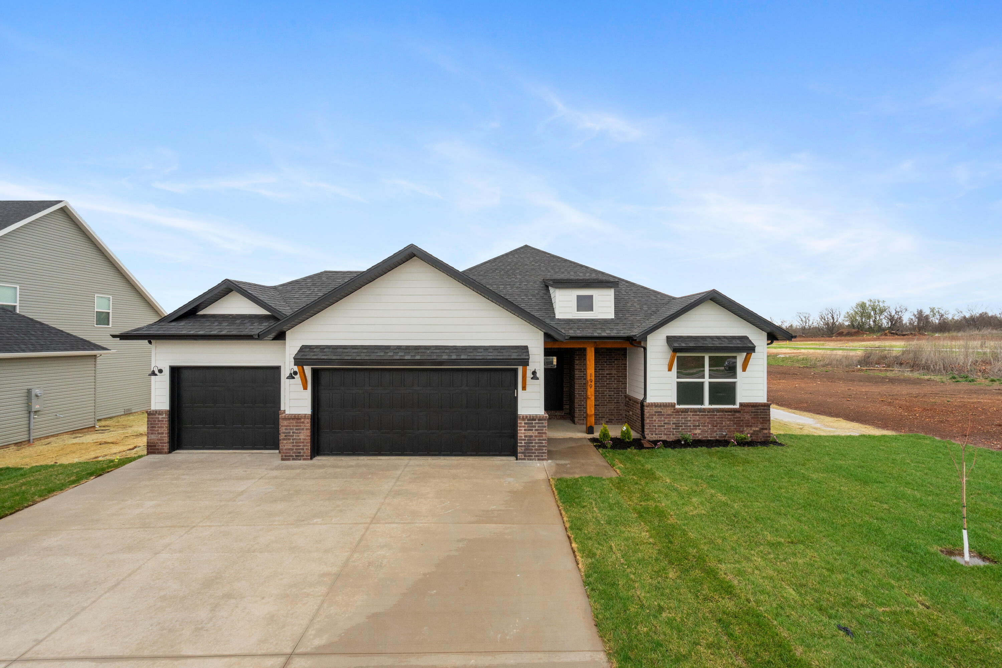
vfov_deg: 73.7
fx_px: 445
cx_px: 501
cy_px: 334
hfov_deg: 96.7
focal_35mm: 16
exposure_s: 1/200
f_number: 10
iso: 640
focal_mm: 16
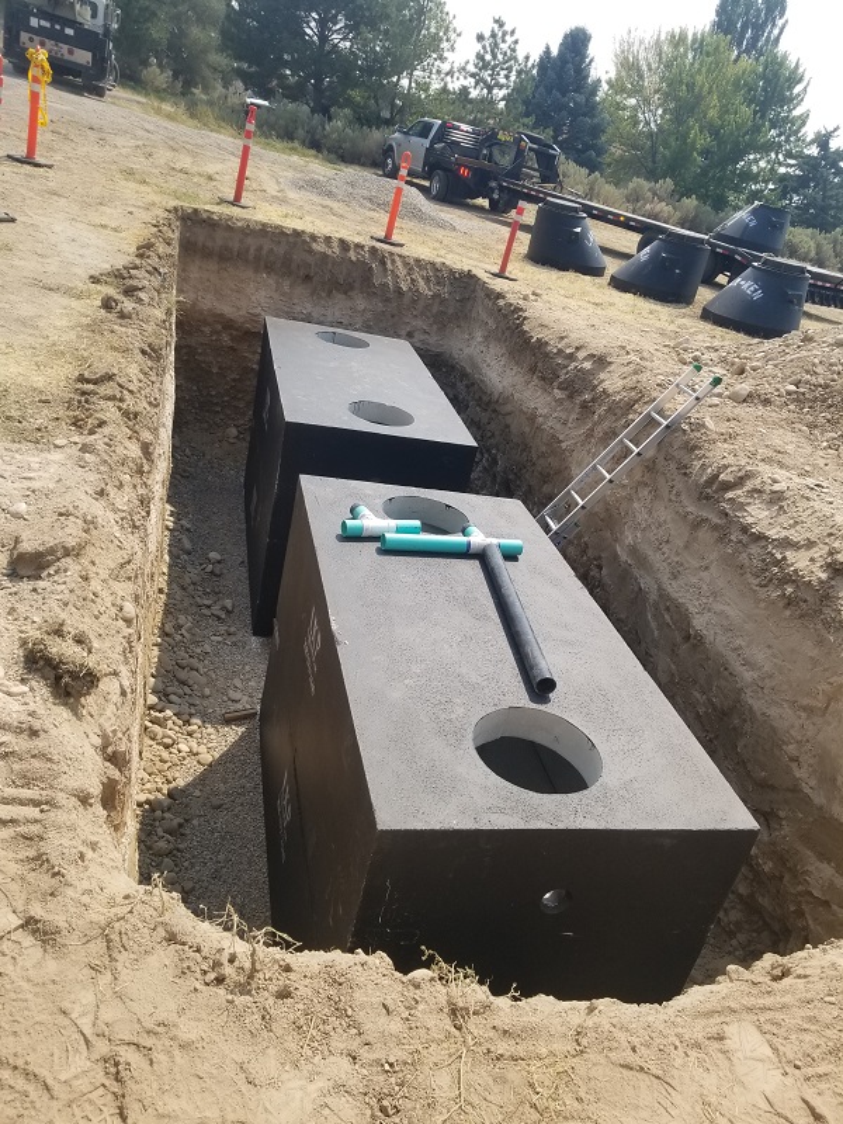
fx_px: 844
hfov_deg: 53.1
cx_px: 422
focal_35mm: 26
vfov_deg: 67.3
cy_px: 562
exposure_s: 1/2120
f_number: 1.7
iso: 50
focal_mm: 4.25
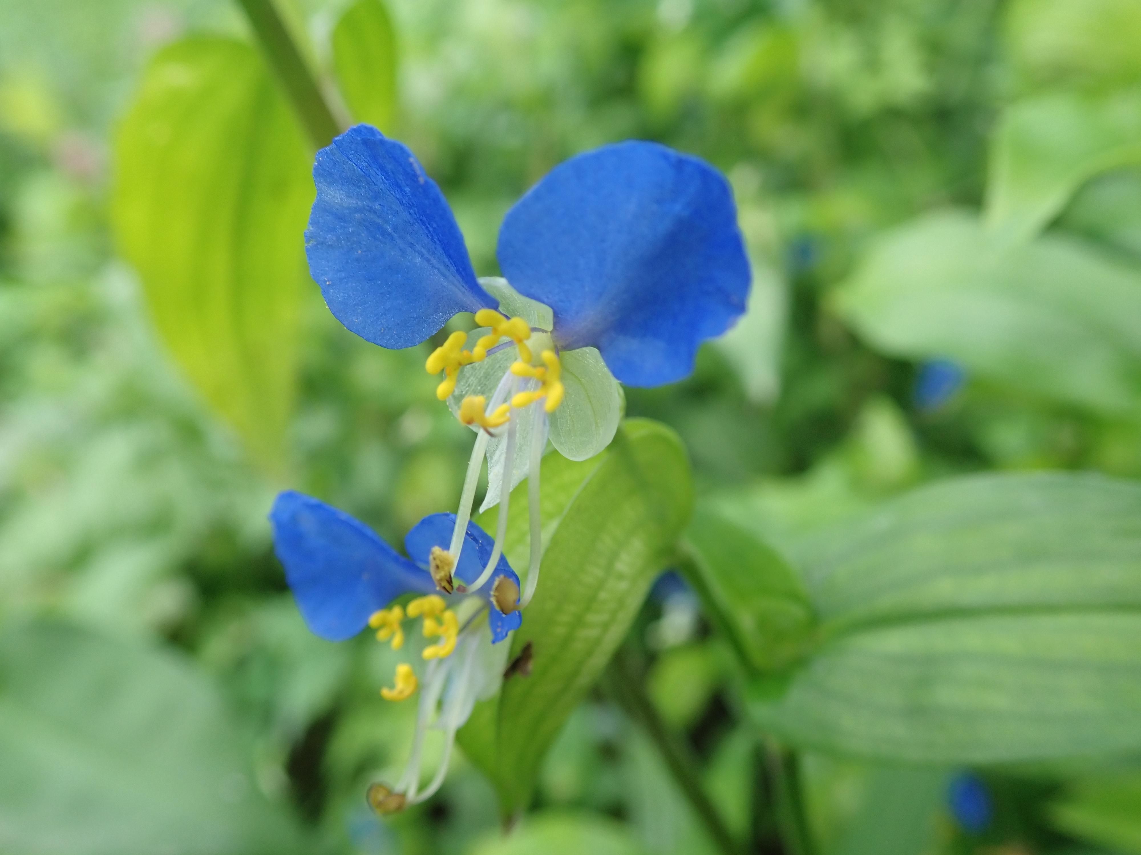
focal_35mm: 30
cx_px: 570
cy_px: 428
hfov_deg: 60.0
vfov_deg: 46.8
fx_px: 989
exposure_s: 1/250
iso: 200
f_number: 3.2
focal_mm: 5.5
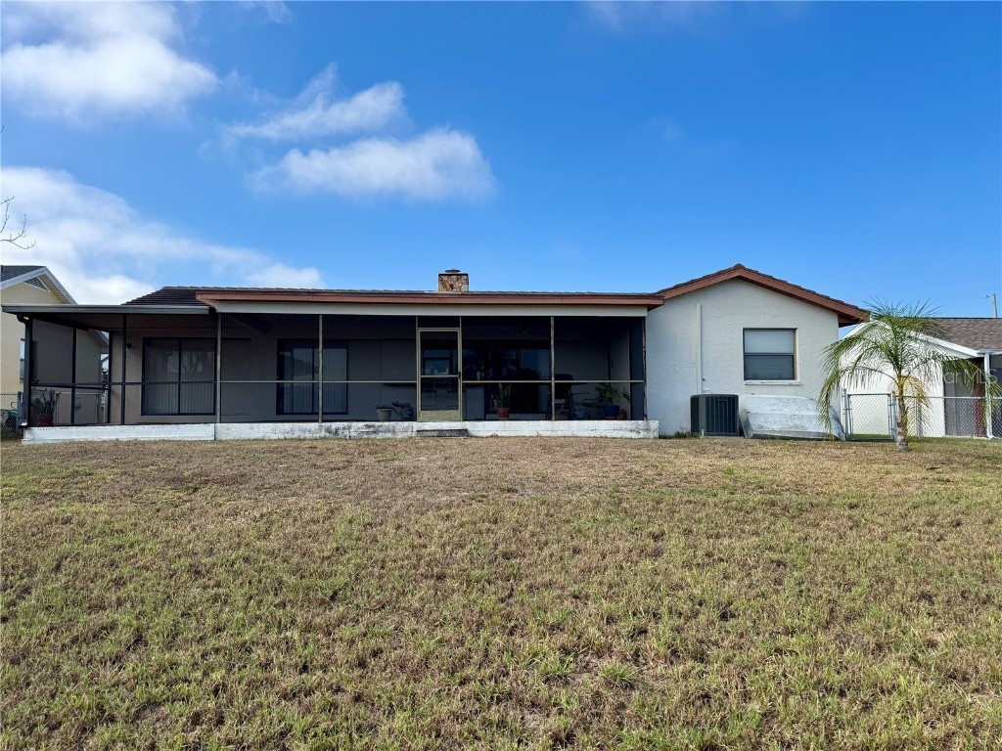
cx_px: 501
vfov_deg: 56.8
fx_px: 695
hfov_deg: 71.6
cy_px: 376
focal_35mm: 24
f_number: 1.78
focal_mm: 6.76
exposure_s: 1/4049
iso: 80
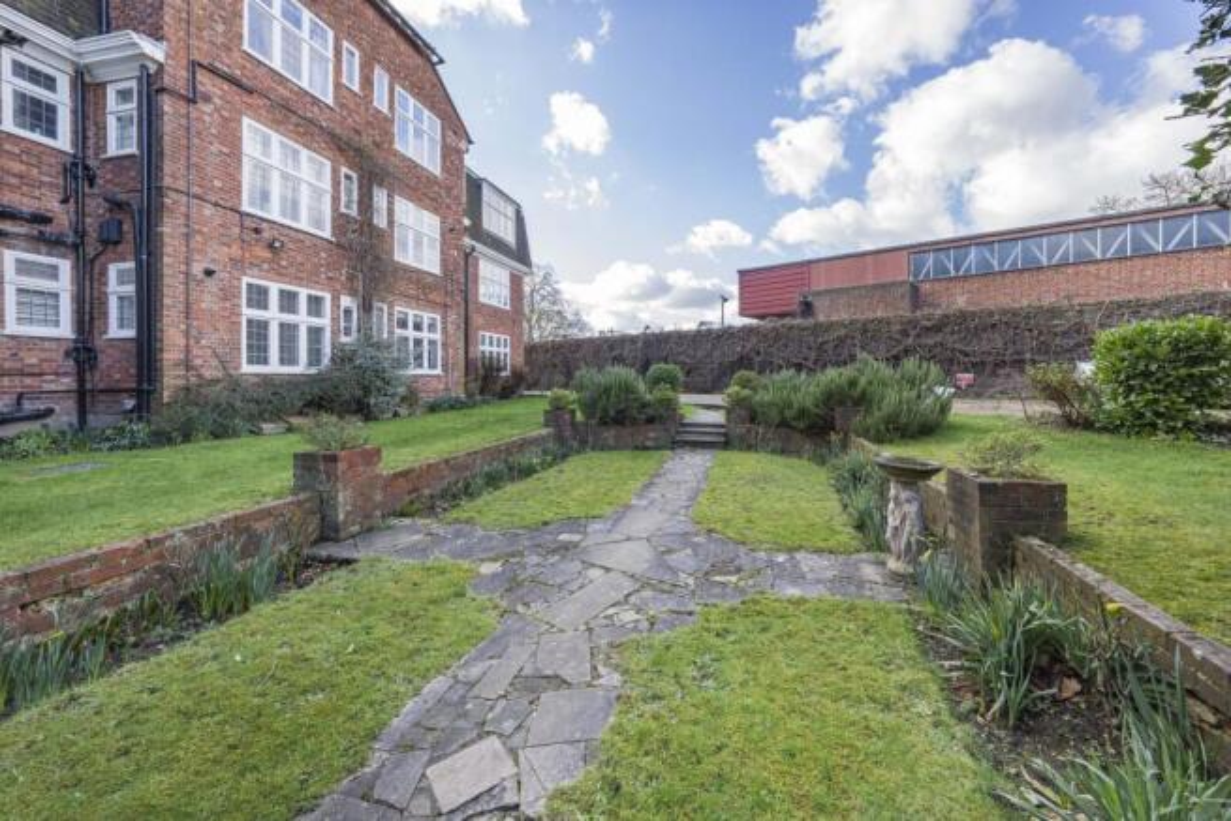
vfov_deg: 90.0
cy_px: 410
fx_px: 410
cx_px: 616
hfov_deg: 112.6
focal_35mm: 12
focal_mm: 12
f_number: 10
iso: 320
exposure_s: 1/80
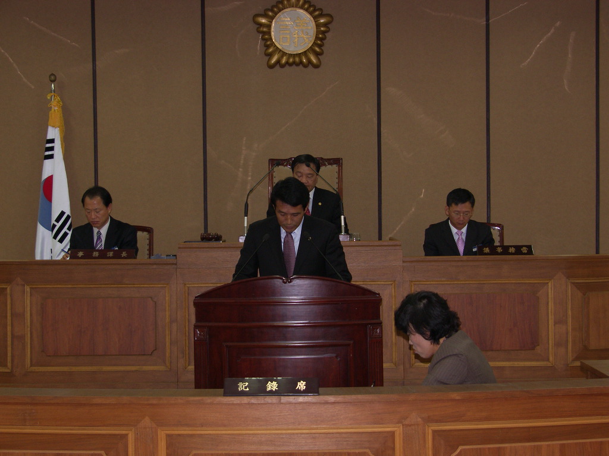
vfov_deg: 19.6
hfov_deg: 26.0
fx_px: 1319
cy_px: 228
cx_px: 304
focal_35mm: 75
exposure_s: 1/80
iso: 100
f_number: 3.2
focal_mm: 19.4
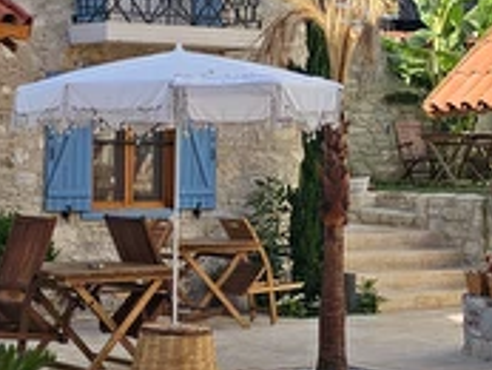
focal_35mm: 102
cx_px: 125
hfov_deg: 19.1
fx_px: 1451
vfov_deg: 14.5
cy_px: 231
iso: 10
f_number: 1.7
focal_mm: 6.3
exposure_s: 1/521
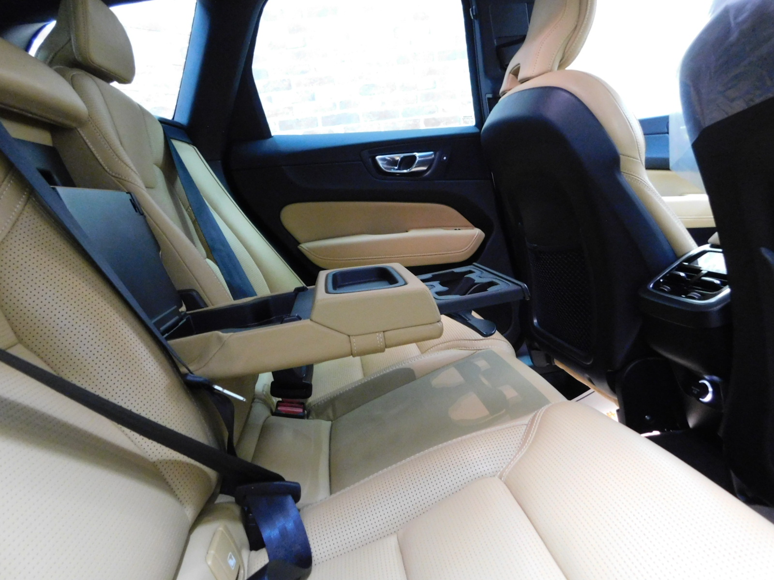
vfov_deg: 58.9
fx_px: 514
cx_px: 387
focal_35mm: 23
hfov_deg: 73.9
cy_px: 290
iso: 800
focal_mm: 4
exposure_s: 1/5
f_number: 3
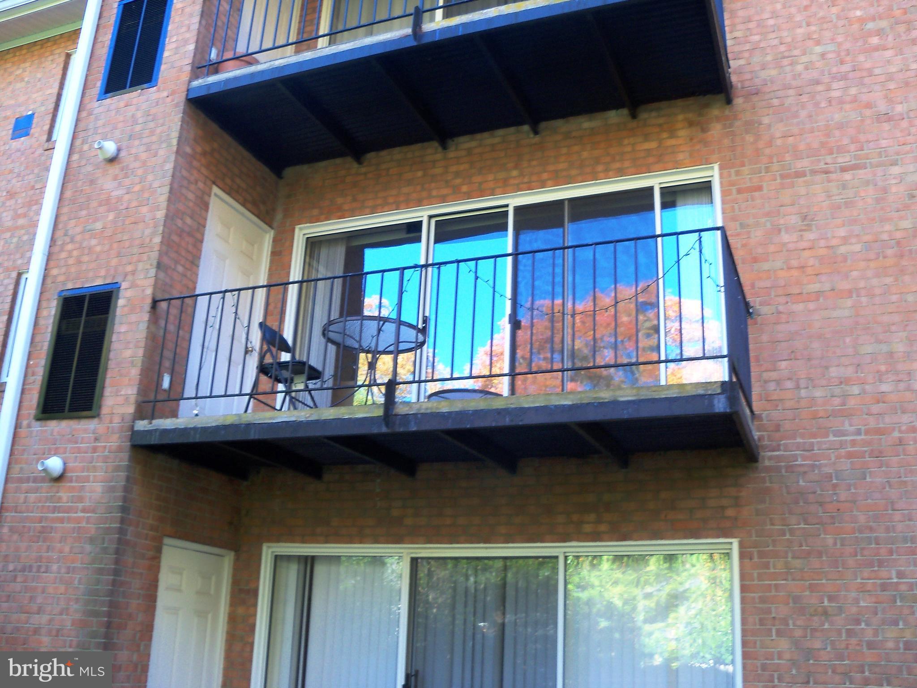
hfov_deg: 52.6
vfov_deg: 40.7
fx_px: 927
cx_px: 458
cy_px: 344
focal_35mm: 35
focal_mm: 6.2
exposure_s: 1/40
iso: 80
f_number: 3.5
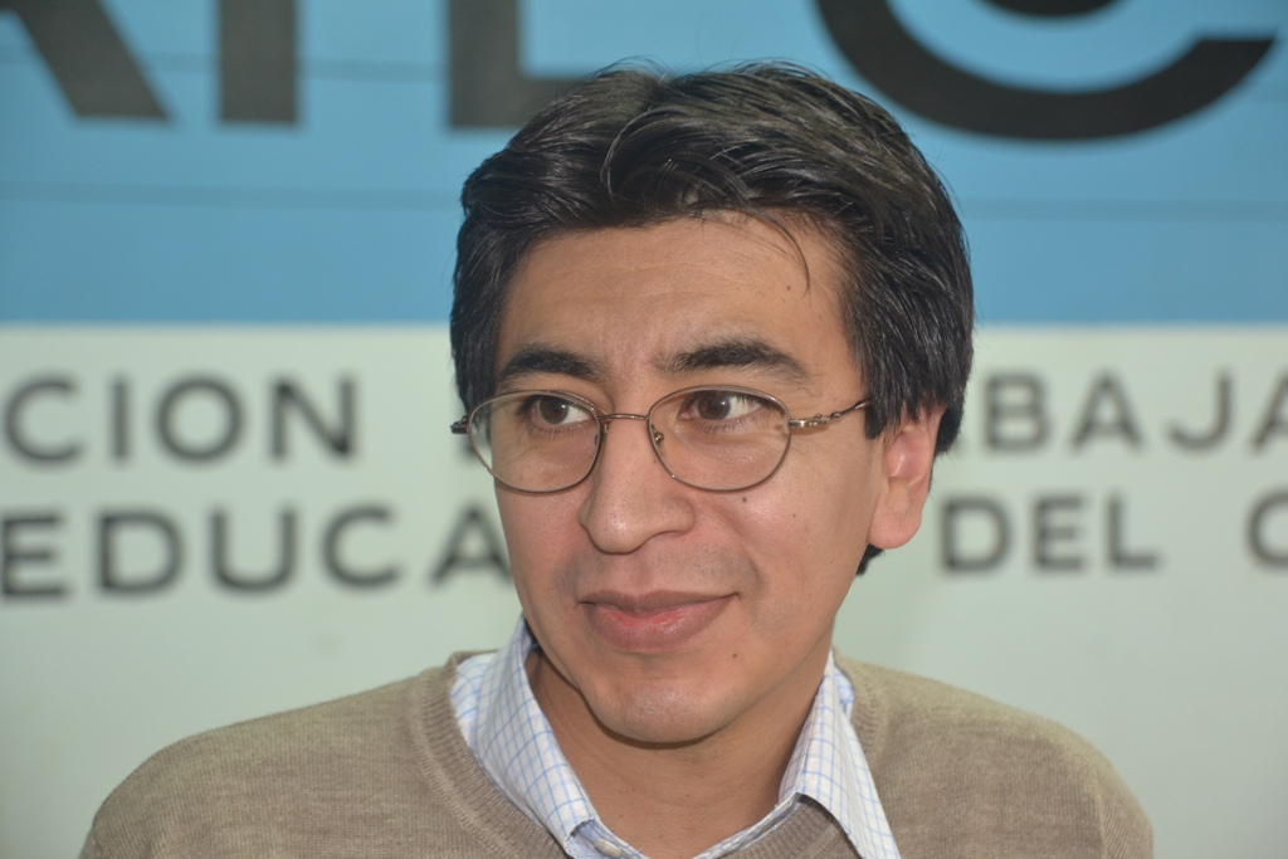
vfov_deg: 28.1
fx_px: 1717
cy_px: 430
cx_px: 644
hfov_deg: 41.1
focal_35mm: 48
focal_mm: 32
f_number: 4
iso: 400
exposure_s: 1/60
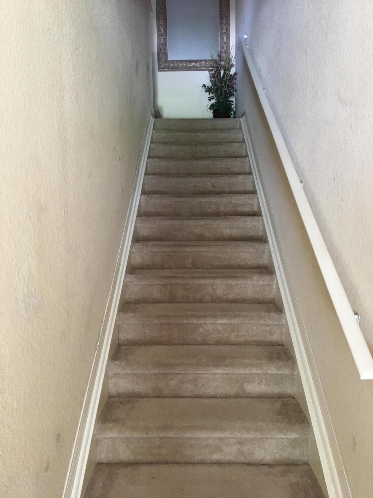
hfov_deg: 48.2
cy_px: 249
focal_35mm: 29
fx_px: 417
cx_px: 186
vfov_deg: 61.7
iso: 200
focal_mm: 4.15
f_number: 2.2
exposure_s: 1/30
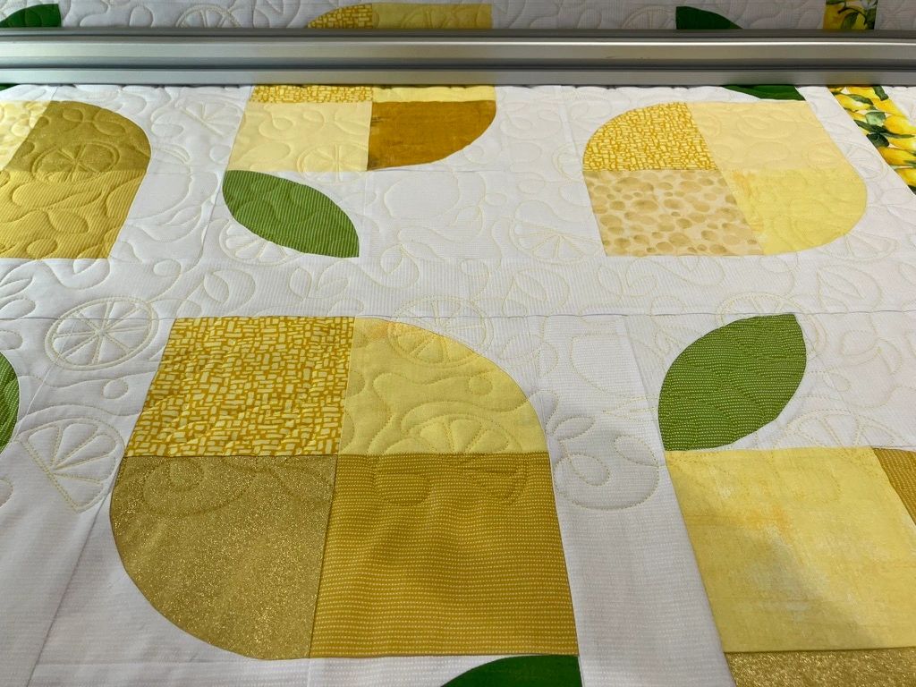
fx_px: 741
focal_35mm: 28
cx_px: 458
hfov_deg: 63.4
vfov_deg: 49.7
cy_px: 344
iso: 64
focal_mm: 3.99
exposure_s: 1/60
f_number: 1.8
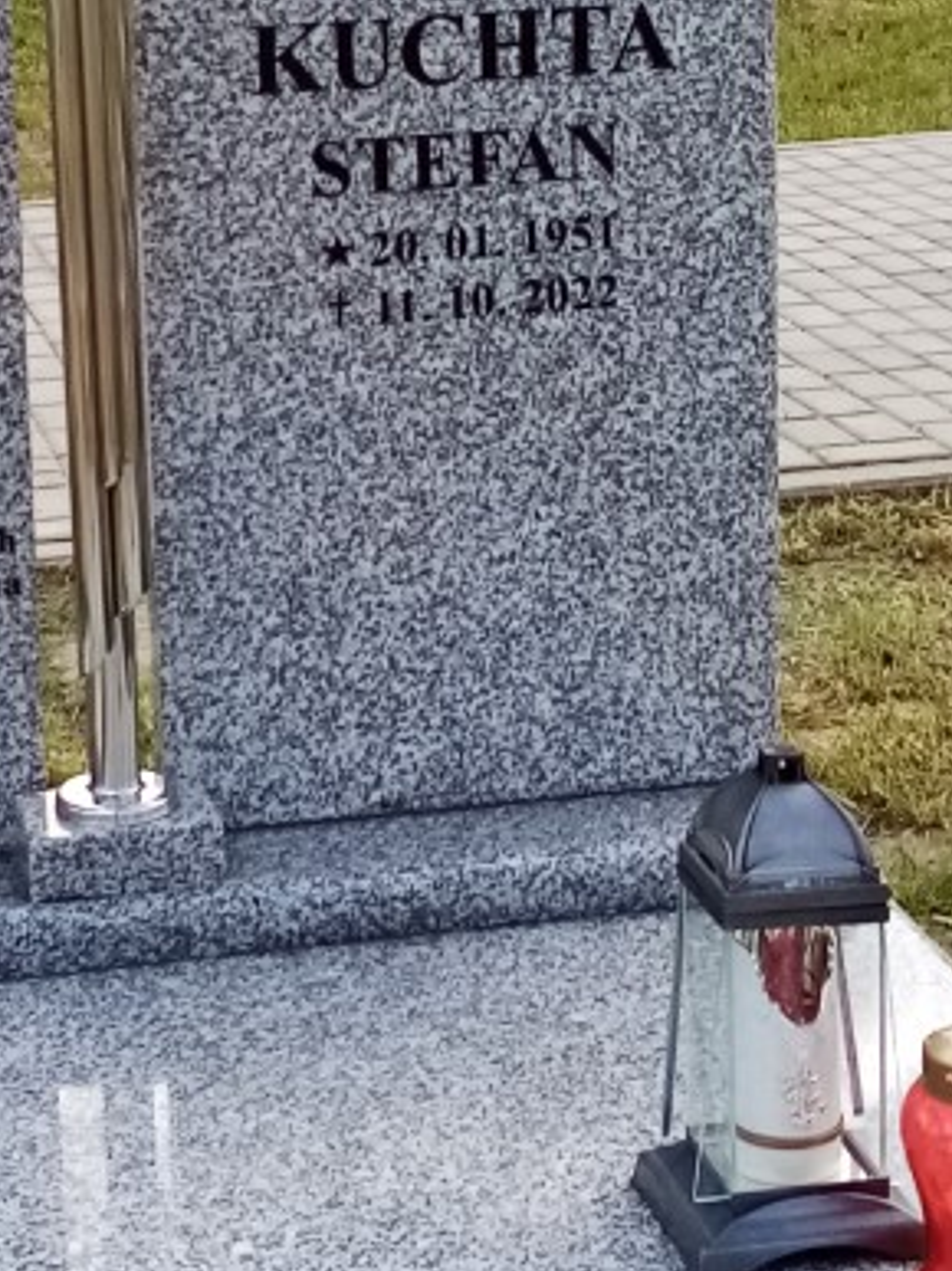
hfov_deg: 33.0
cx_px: 256
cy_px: 256
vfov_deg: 42.0
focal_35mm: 43
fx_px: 1578
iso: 109
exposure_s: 1/587
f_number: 1.8
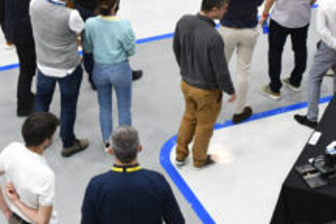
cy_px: 11
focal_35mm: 96
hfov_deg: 21.2
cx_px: 226
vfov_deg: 14.1
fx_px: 896
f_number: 5
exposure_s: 1/100
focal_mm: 18
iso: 1250
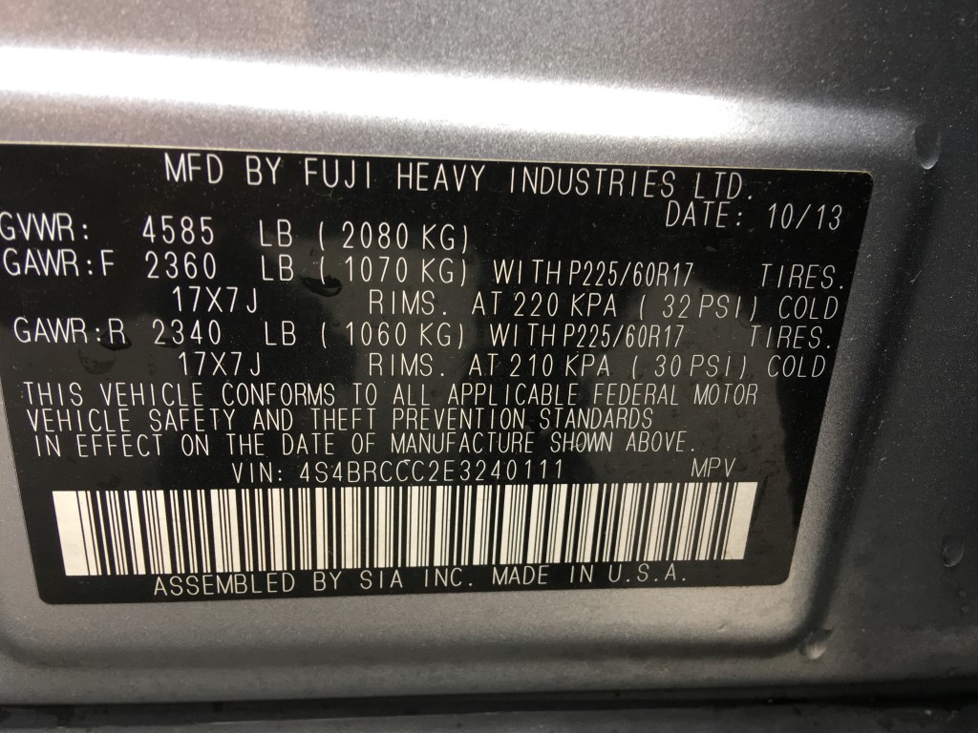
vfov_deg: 48.2
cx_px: 489
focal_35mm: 29
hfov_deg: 61.7
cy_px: 366
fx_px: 819
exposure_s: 1/120
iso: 40
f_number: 2.2
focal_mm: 4.15
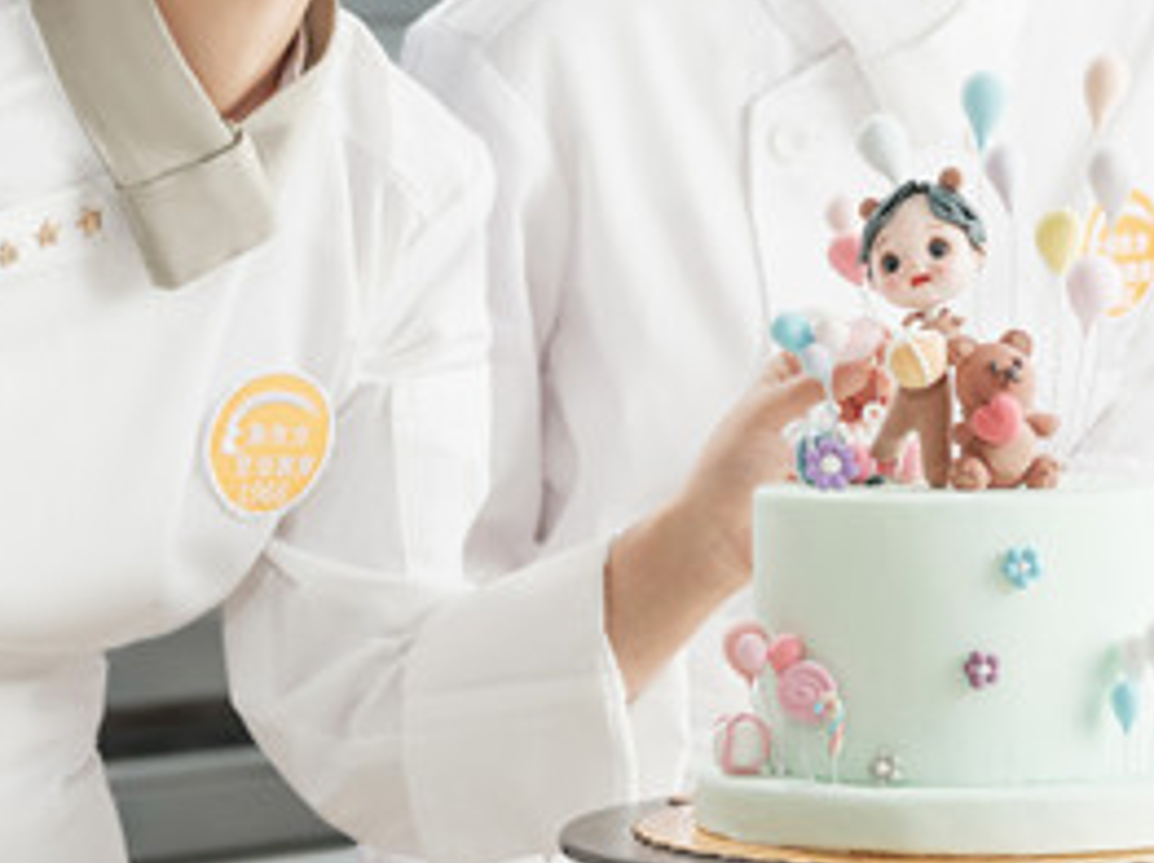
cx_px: 498
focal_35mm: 154
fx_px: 5129
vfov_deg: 9.6
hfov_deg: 12.8
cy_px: 282
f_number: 5
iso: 400
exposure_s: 1/80
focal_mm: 80
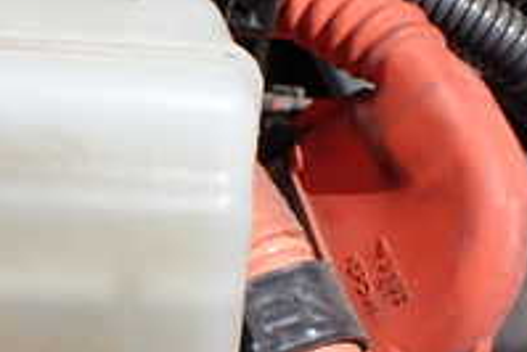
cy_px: 275
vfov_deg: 14.5
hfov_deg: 20.7
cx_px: -34
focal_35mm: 94
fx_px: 1377
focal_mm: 5.4
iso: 100
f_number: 9
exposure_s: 1/160
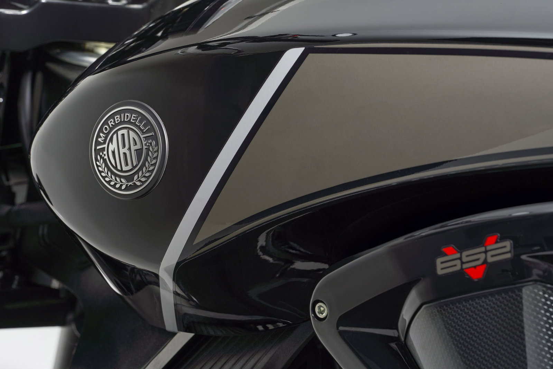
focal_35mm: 200
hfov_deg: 10.3
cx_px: 276
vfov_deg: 6.9
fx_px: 3072
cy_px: 184
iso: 125
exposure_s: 1/10
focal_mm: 200
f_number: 10
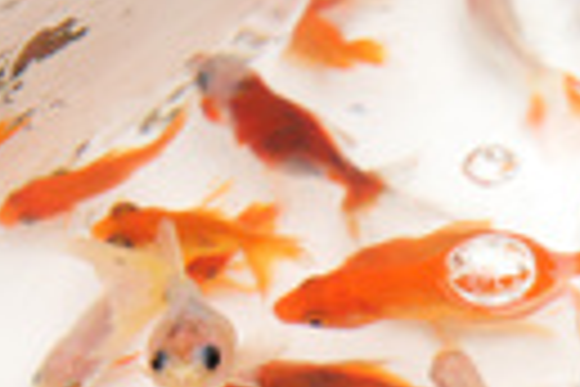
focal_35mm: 240
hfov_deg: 8.5
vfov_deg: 5.7
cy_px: 616
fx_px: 3862
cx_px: 652
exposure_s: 1/250
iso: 200
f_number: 5
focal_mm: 47
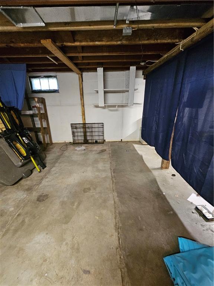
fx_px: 107
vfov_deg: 106.2
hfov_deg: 89.9
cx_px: 107
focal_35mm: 13
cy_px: 143
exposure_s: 1/24
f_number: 2.2
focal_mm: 2.2
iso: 800
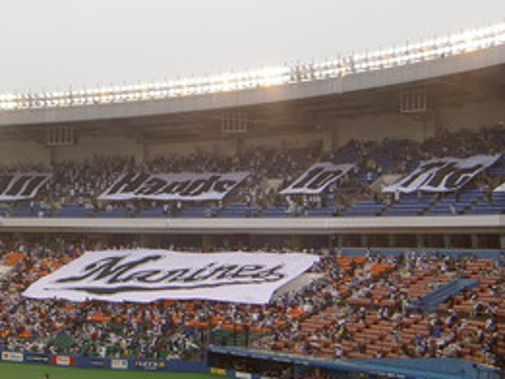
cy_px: 184
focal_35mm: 81
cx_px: 253
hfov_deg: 24.1
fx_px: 1182
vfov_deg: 18.2
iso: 50
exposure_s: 1/125
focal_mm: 7.7
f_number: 3.4
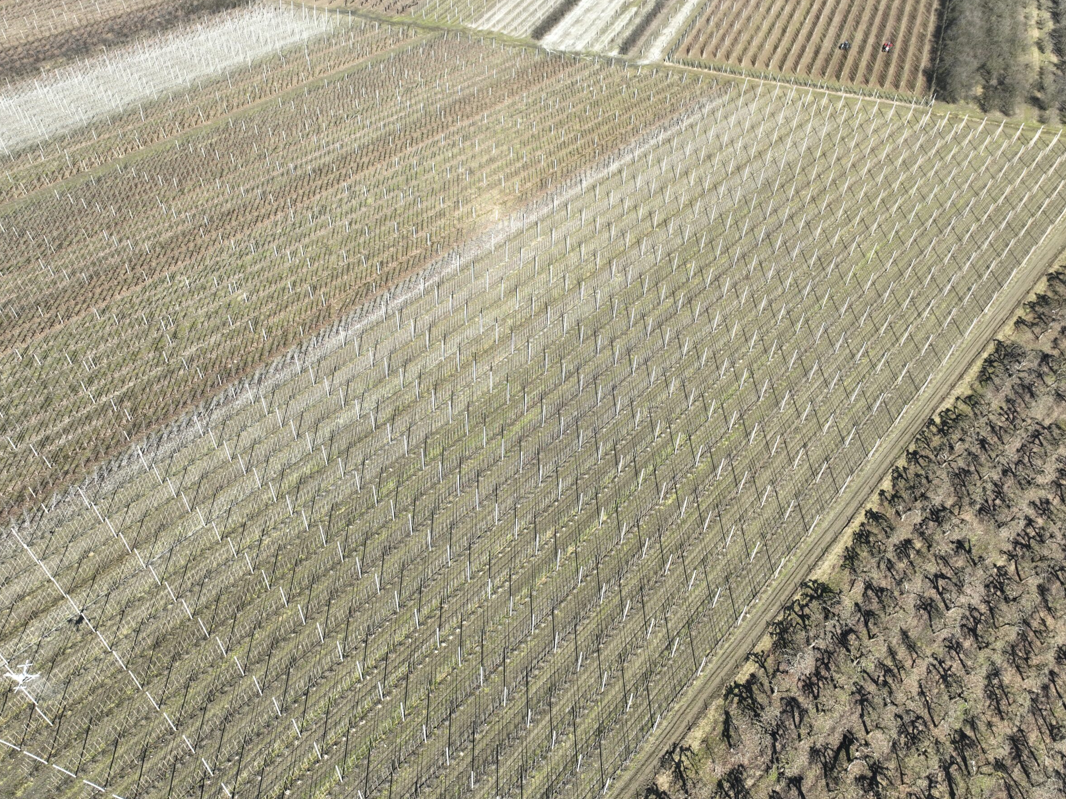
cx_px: 492
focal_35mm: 26
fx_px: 800
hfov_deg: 67.2
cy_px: 426
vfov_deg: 53.0
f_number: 2.8
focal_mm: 12.29
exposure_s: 1/800
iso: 100
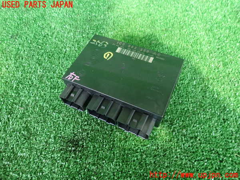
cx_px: 120
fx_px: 173
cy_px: 90
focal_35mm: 25
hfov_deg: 69.4
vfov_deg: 54.9
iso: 800
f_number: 2
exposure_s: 1/25
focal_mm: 4.5
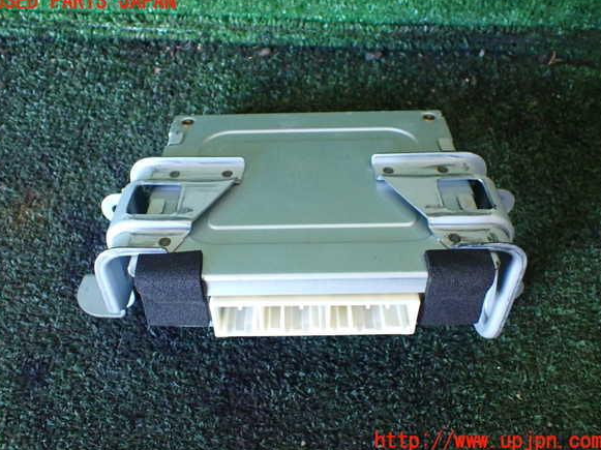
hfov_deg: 58.4
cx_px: 298
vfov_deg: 45.4
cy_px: 221
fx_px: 538
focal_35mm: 31
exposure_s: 1/80
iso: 800
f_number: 2.3
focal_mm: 5.4
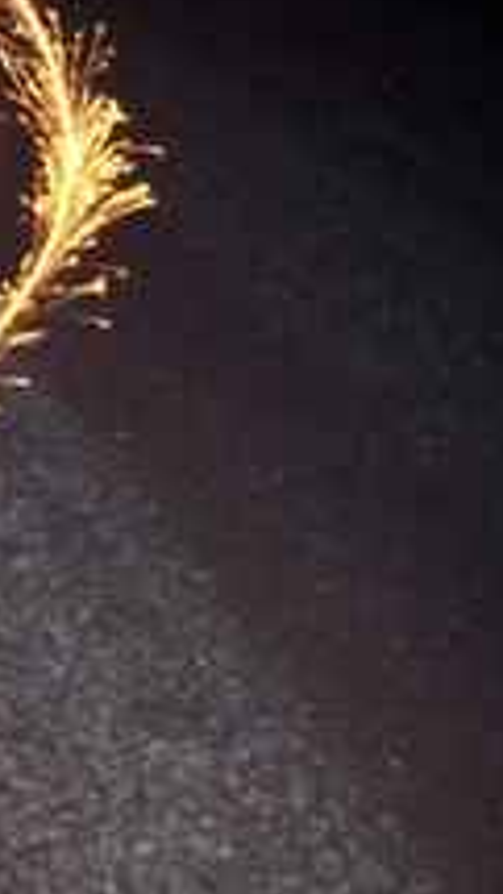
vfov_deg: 22.1
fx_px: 2252
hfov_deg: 12.2
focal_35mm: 95
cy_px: 166
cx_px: -233
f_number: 2.8
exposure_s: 1/2
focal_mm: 8
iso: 100
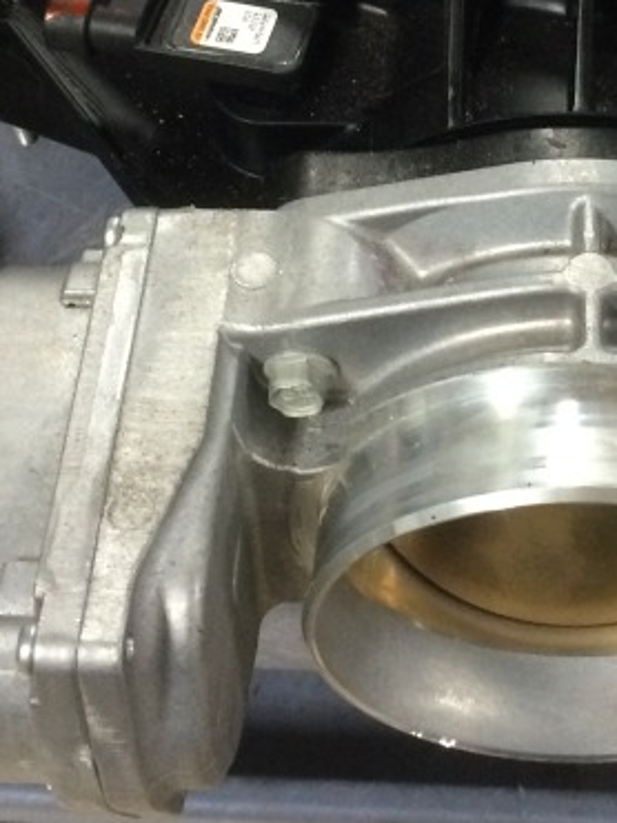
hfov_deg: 18.2
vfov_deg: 23.4
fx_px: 1902
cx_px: 515
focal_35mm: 80
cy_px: -7
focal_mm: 4.15
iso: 200
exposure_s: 1/30
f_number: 2.2
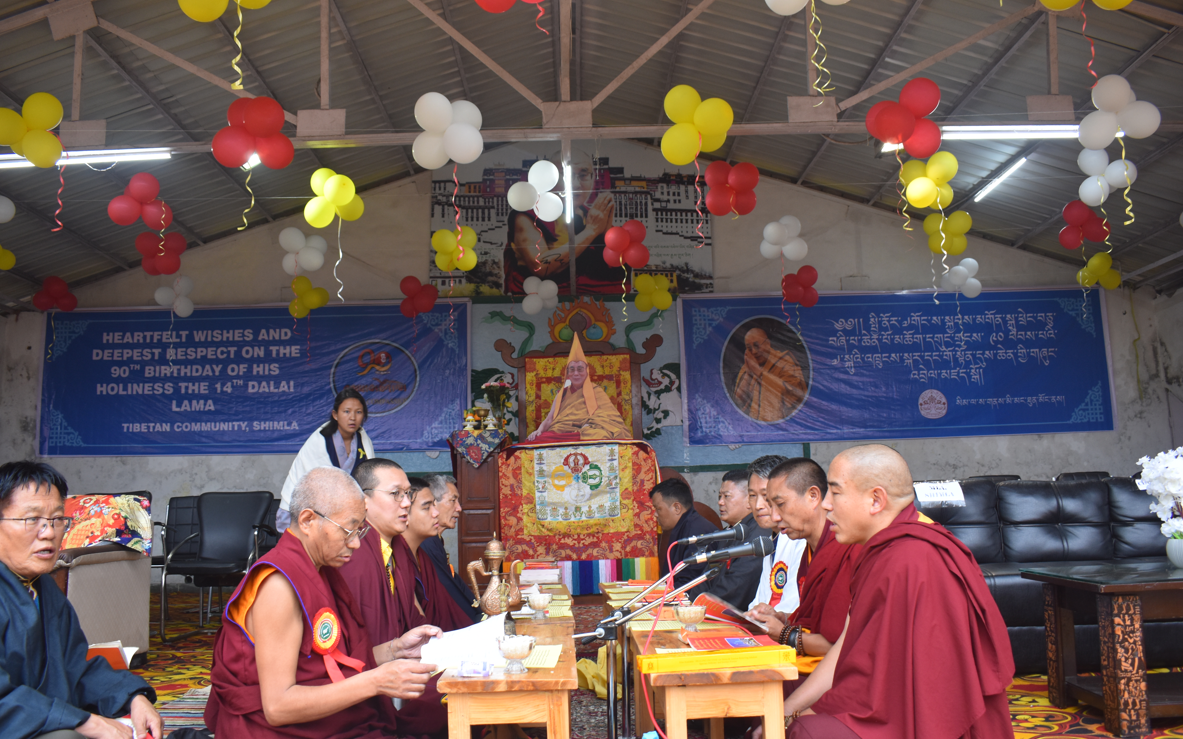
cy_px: 389
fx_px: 903
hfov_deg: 66.5
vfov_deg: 44.5
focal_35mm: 28
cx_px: 592
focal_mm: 18
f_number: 4.5
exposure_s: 1/50
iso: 400
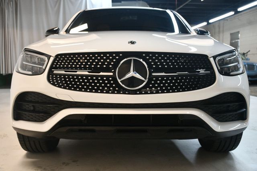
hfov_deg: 49.6
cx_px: 128
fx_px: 278
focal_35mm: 39
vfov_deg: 34.2
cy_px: 86
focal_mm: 26
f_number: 3.8
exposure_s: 1/125
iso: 1400
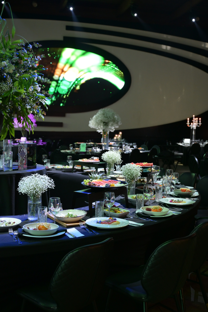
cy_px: 156
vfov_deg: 45.4
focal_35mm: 43
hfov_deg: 31.2
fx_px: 372
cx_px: 104
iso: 1600
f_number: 4
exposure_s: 1/60
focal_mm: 43
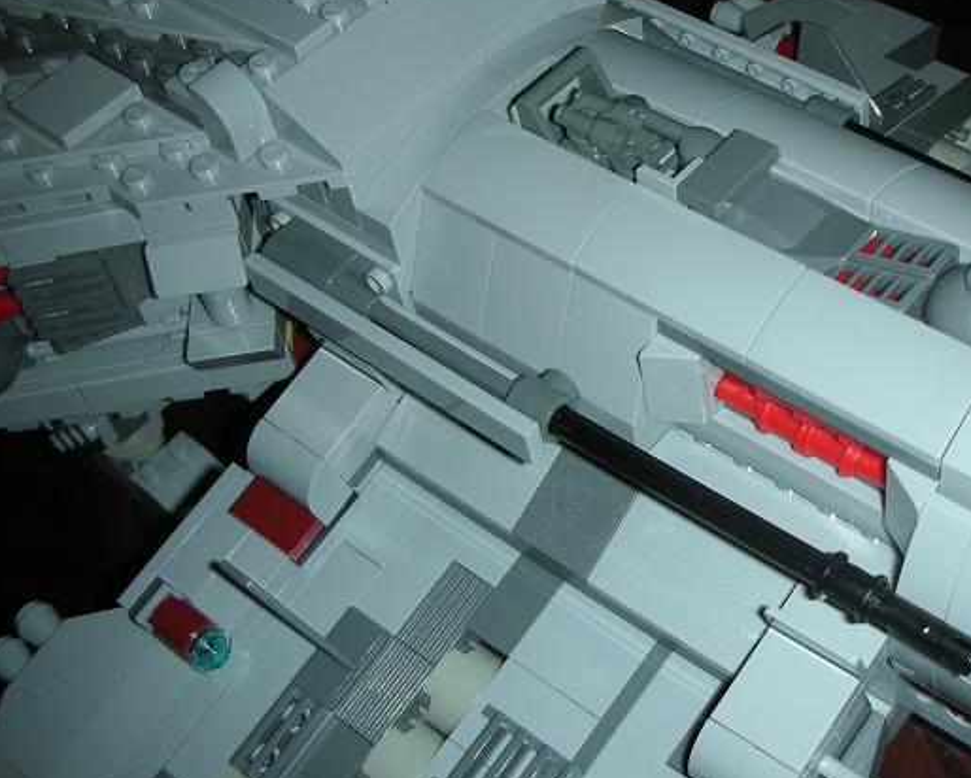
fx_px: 1467
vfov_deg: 29.6
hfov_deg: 35.9
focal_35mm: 51
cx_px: 718
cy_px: 306
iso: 50
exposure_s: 1/60
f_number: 2.8
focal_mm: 5.8
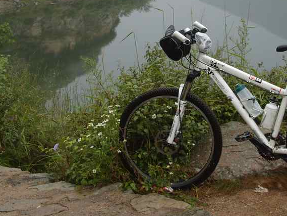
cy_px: 41
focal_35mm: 63
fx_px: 522
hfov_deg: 30.6
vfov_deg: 22.9
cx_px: 183
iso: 80
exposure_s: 1/125
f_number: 3.7
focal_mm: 7.8
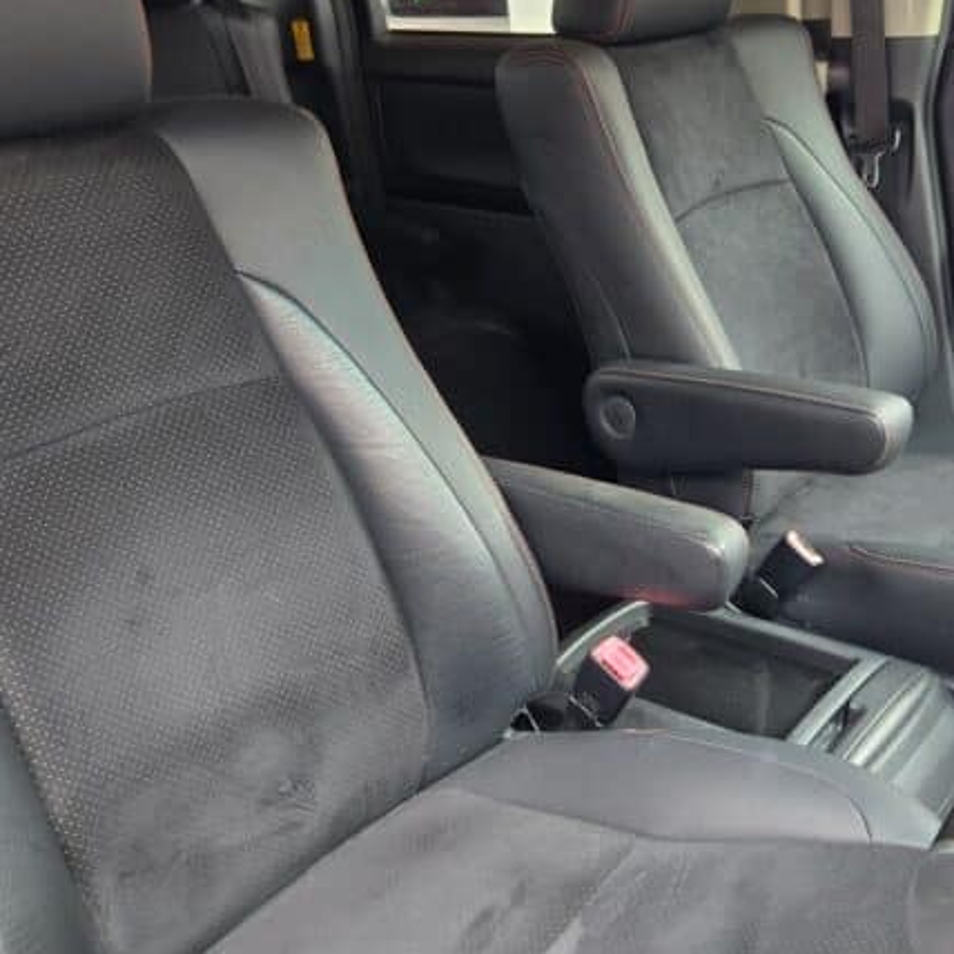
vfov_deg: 43.9
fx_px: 1185
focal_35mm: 38
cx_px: 635
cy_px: 468
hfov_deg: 43.3
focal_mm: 5.4
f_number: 1.8
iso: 160
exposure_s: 1/180
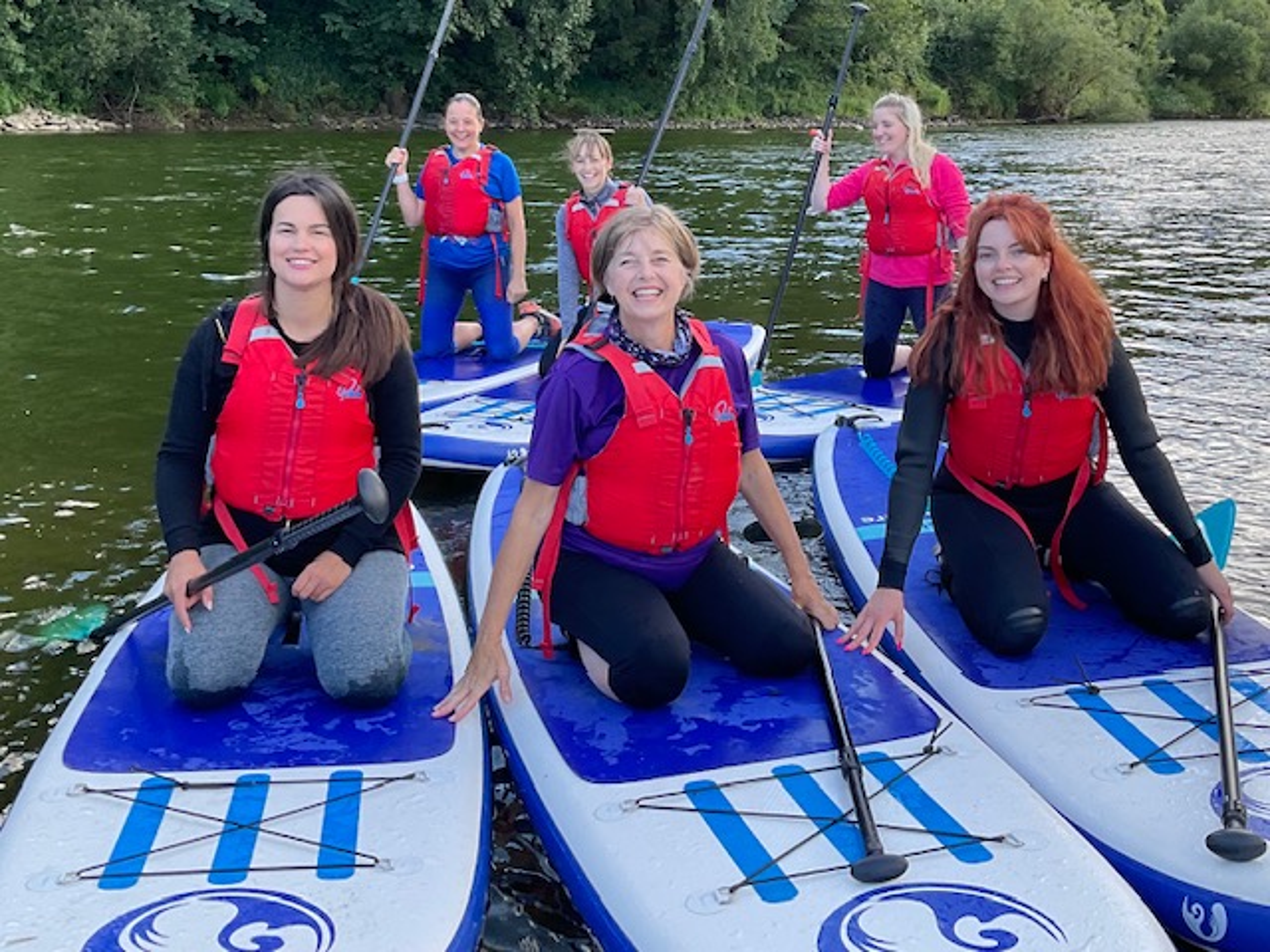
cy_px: 476
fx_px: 1064
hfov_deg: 61.7
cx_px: 635
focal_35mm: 29
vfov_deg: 48.2
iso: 16
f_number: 1.8
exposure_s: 1/198
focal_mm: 3
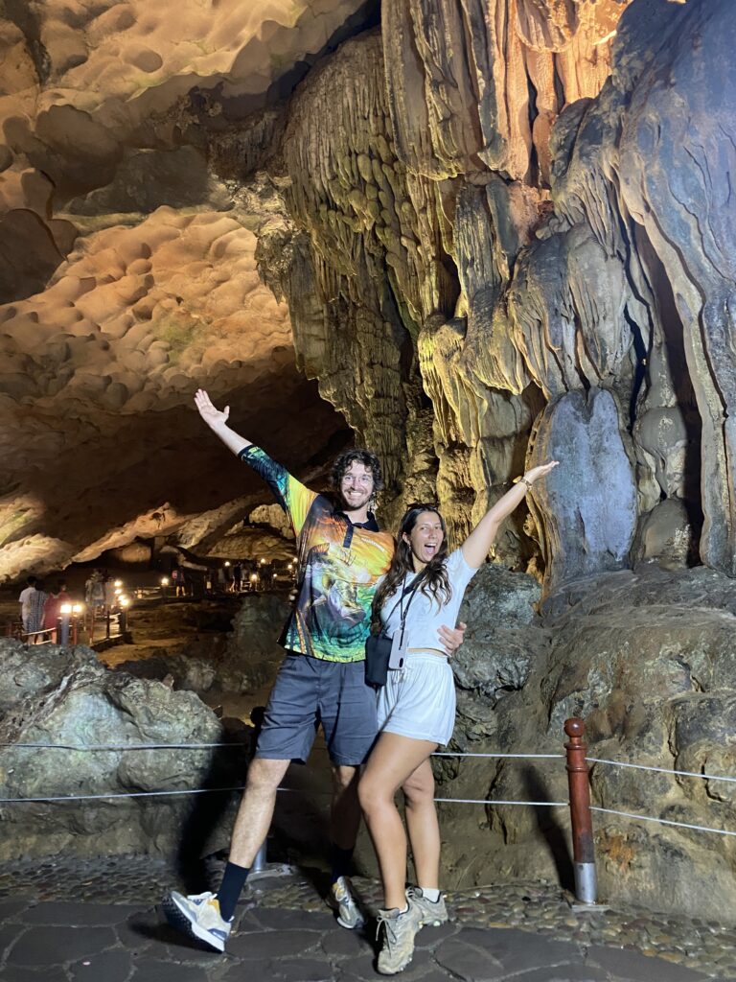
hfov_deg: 53.1
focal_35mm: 26
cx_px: 368
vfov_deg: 67.3
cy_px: 491
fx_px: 737
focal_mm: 4.25
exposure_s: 1/25
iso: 500
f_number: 1.8
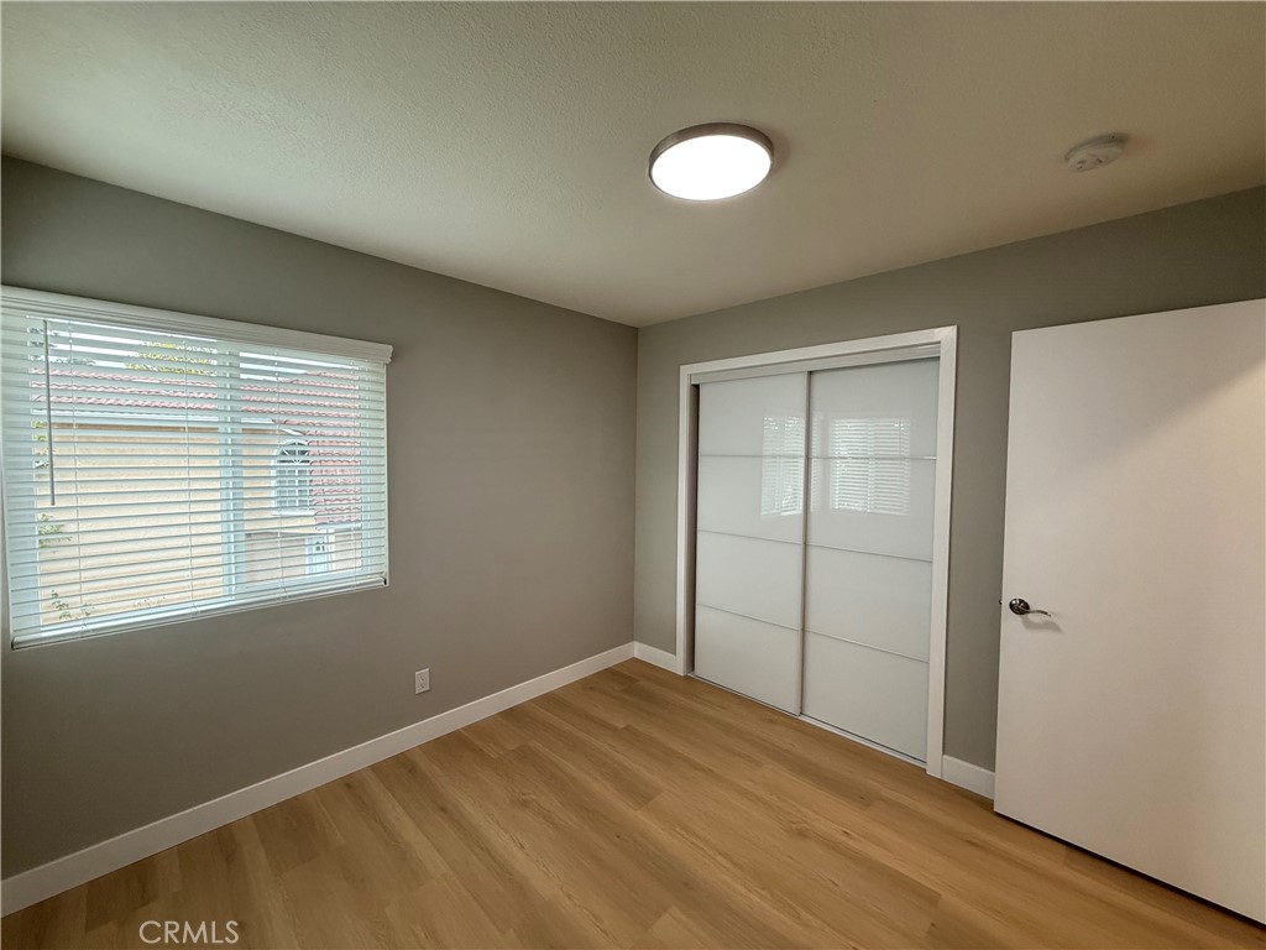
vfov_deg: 85.7
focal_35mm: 14
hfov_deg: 102.1
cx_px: 633
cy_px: 475
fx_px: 512
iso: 160
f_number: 2.2
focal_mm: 2.22
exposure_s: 1/120
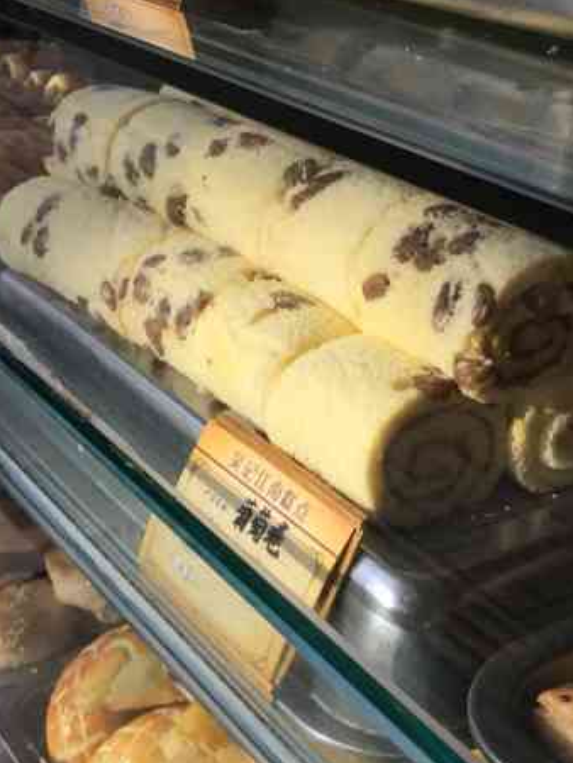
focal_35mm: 58
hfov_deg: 25.2
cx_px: 332
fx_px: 1279
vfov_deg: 33.2
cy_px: 367
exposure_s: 1/504
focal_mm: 3.99
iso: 20
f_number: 1.8
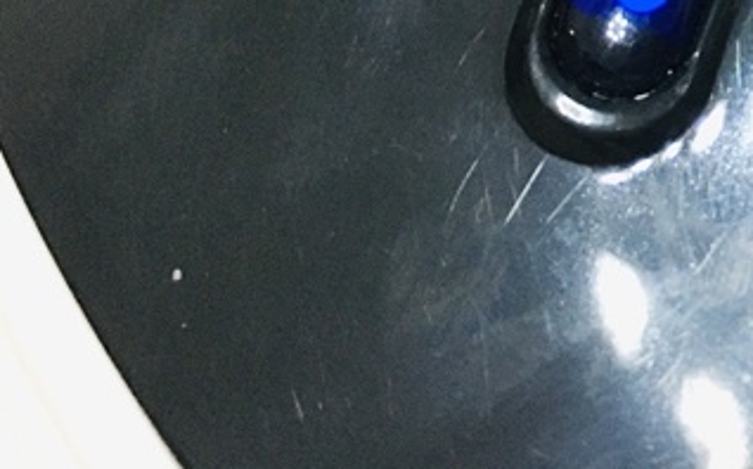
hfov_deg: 20.7
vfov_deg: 12.9
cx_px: 964
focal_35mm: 92
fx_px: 1886
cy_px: -371
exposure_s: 1/30
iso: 160
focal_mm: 4.15
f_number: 2.2
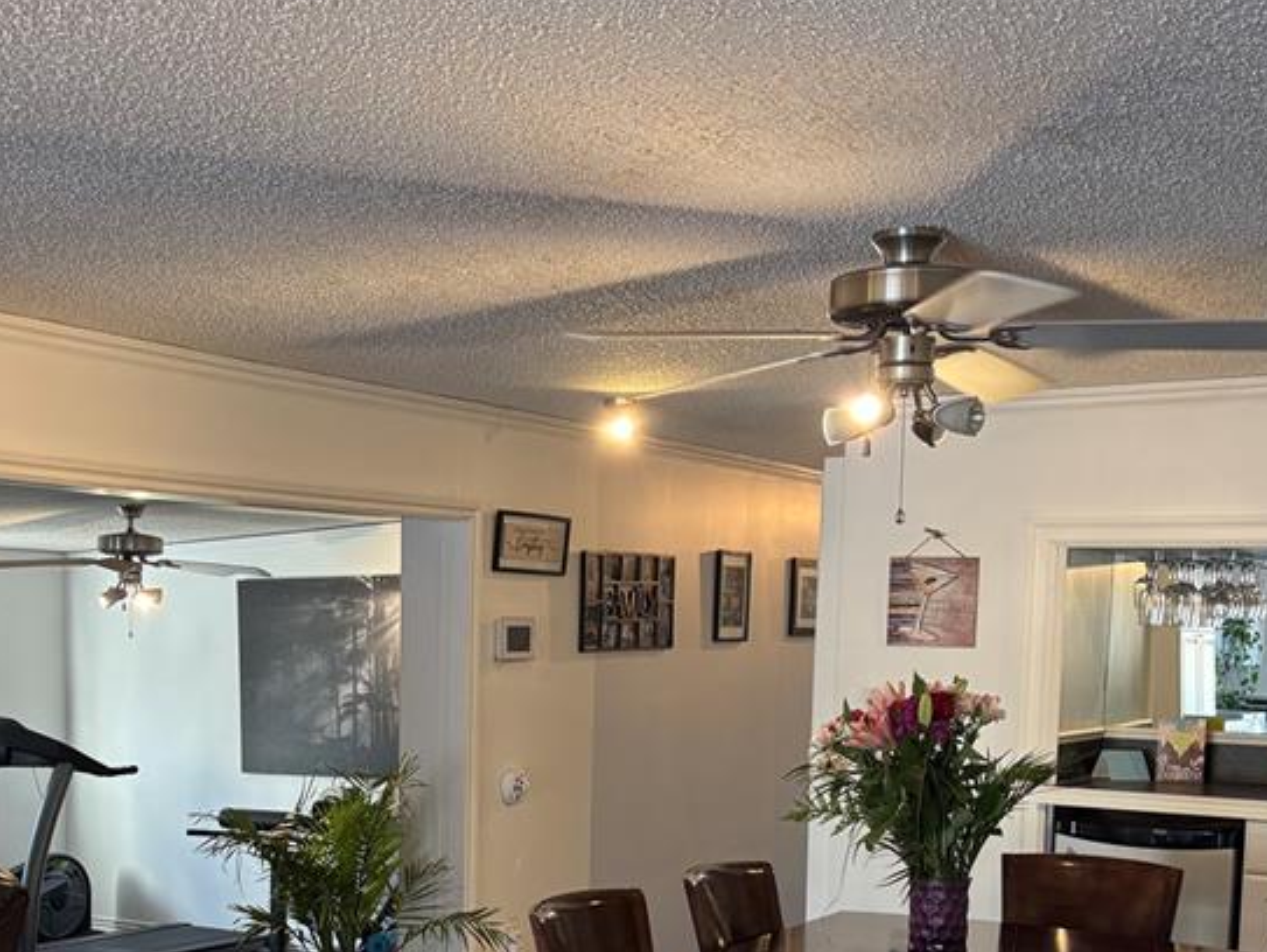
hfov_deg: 38.5
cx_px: 439
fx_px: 1795
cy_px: 784
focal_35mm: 49
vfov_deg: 28.9
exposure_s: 1/120
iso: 125
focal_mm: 5.96
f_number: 1.6
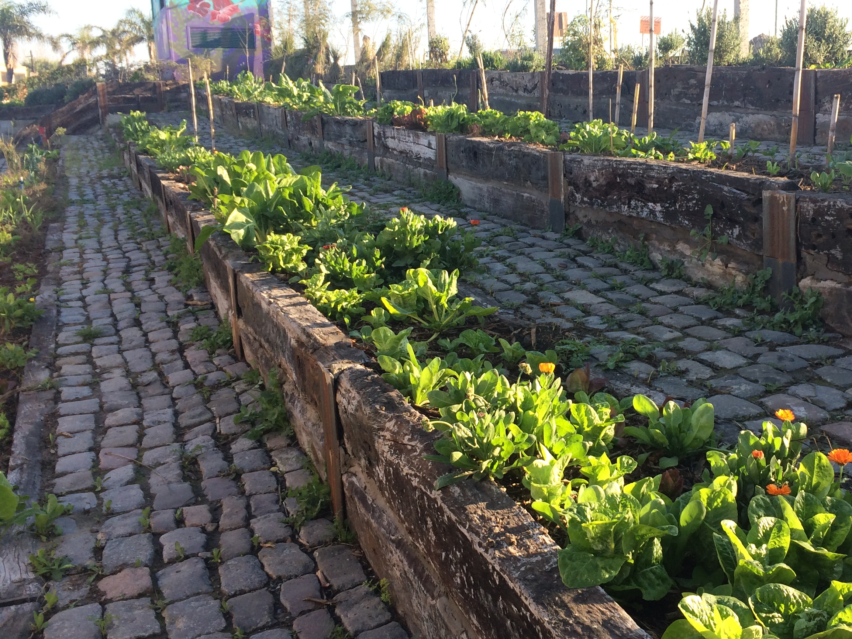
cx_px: 596
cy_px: 304
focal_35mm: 41
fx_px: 1009
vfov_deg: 35.1
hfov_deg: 44.8
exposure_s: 1/380
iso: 32
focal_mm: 4.15
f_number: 2.2
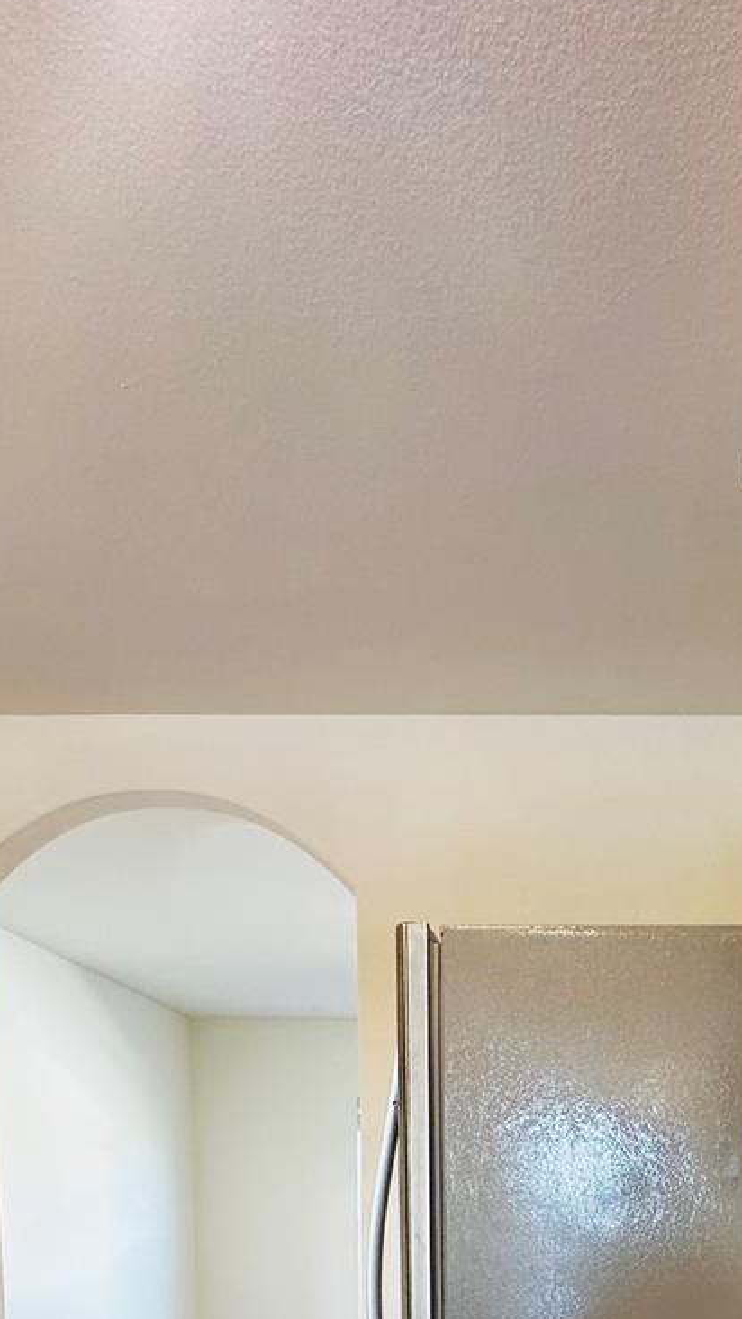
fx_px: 1119
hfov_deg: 35.6
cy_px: 1357
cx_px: 589
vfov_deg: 48.5
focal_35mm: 32
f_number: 2.2
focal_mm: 2.22
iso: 200
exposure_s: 1/60
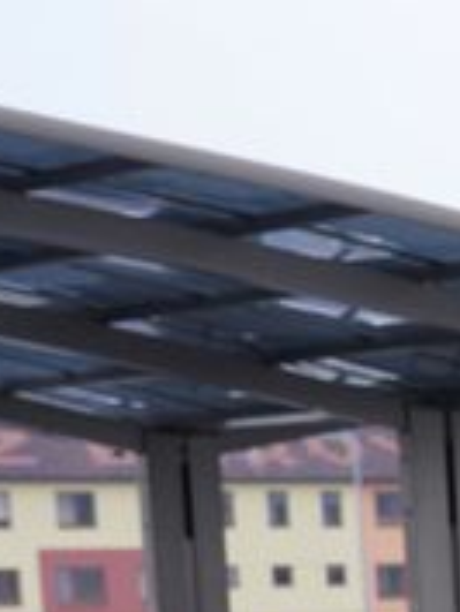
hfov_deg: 7.3
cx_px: 1636
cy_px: 899
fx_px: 2955
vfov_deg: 11.4
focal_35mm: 167
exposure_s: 1/80
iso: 100
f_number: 4.5
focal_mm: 30
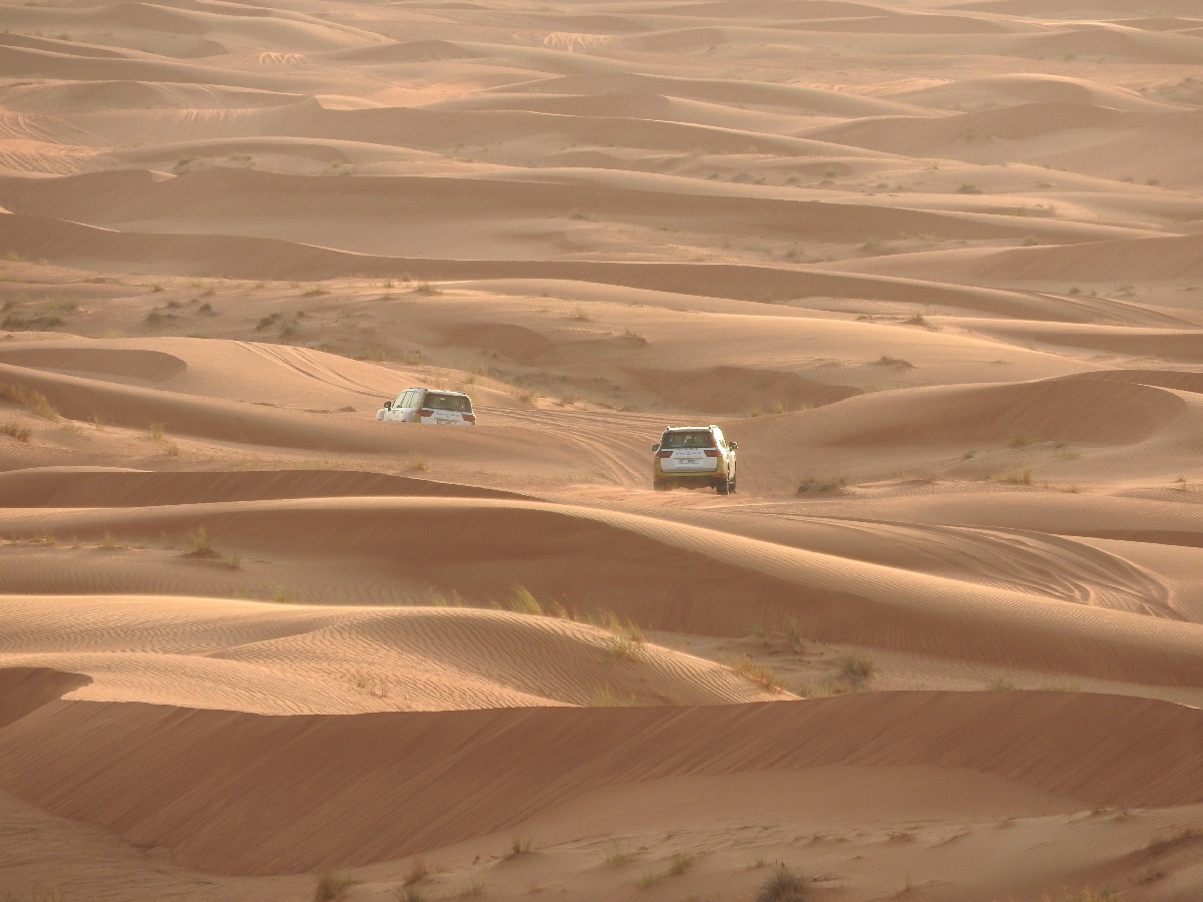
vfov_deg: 2.7
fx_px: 19114
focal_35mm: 550
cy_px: 451
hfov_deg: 3.6
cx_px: 602
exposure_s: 1/250
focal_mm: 98.5
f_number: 5.6
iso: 160
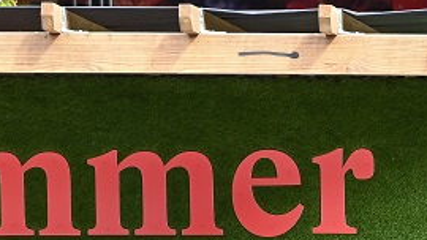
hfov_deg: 2.7
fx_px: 9173
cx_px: 22
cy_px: 390
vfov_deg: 1.5
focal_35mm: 810
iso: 800
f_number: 8
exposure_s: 1/250
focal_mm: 232
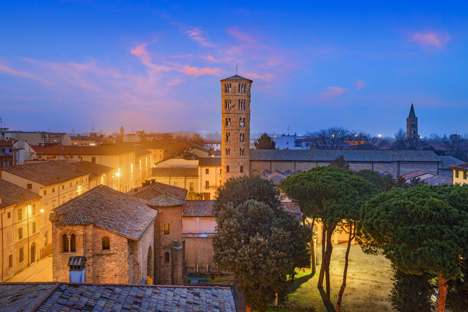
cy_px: 156
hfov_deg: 55.8
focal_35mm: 34
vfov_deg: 38.9
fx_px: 442
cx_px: 234
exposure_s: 2
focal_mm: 34
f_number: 8
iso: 64
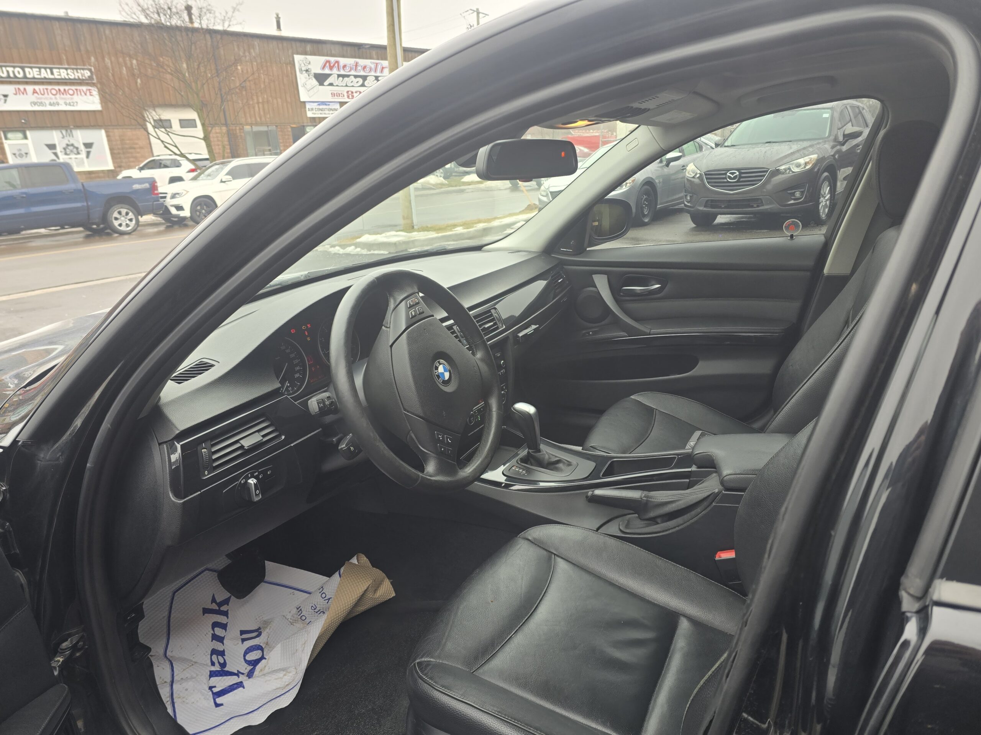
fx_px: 652
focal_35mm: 23
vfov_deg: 58.9
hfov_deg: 73.9
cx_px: 490
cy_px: 368
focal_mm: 6.3
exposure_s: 1/180
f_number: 1.7
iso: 50
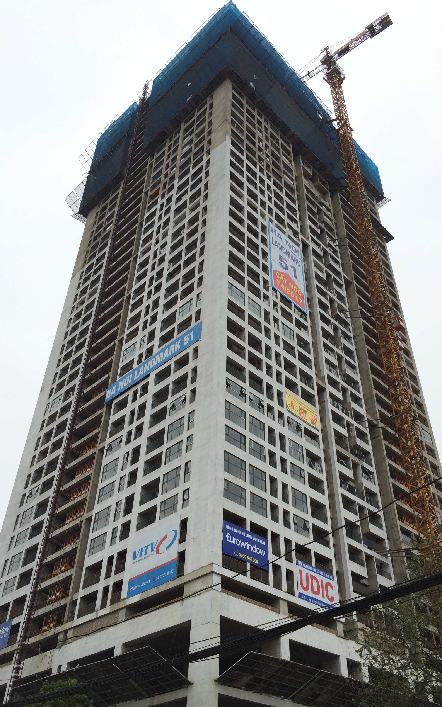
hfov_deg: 39.4
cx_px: 247
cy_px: 352
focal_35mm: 32
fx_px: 617
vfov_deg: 59.7
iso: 32
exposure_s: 1/1325
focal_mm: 4.12
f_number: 2.2
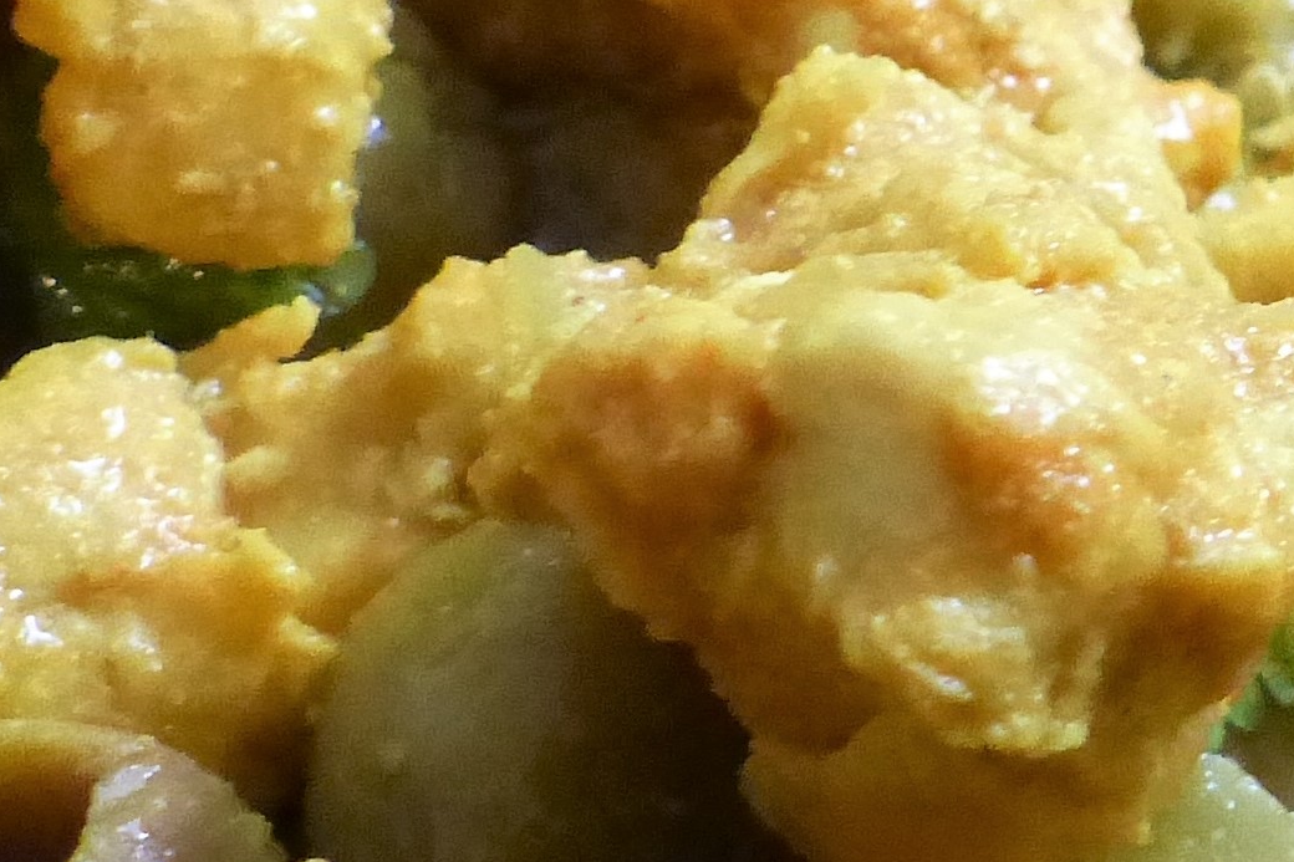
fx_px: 3594
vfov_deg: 13.6
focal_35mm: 100
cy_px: 213
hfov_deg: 19.4
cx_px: 1488
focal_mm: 4.5
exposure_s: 1/50
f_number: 2.8
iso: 800
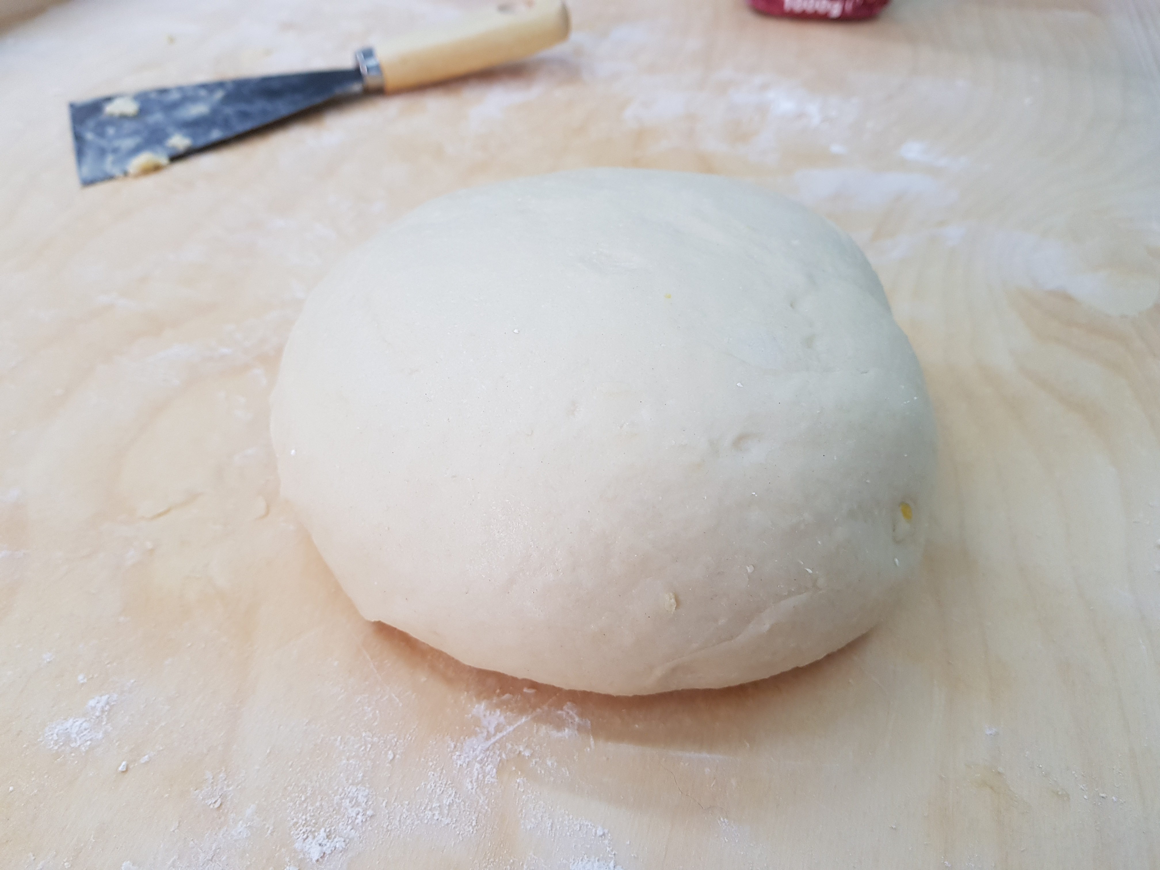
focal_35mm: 26
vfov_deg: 53.1
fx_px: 871
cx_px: 580
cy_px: 435
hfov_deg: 67.3
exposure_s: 1/50
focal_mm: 4.2
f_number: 1.7
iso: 125
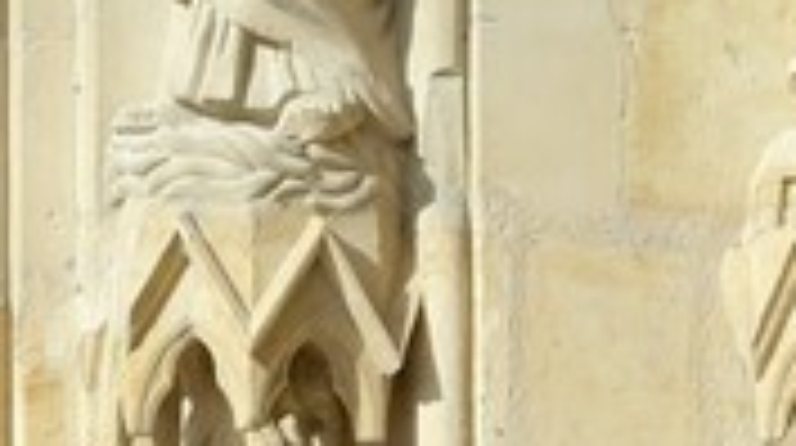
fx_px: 35980
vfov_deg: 0.7
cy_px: -2284
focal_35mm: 1707
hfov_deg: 1.3
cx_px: -1347
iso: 200
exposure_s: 1/200
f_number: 14
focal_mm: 180
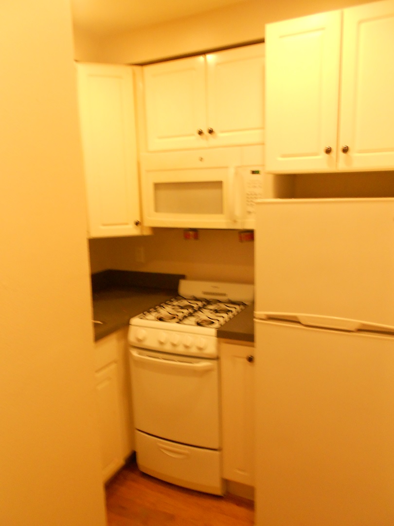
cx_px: 197
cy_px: 263
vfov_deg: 67.3
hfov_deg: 53.1
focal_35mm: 26
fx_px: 395
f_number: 3.2
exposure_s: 1/30
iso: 250
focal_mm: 4.6
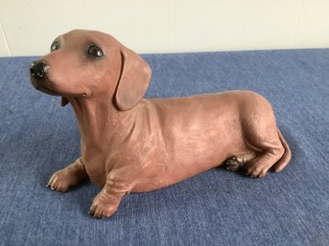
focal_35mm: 31
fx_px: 295
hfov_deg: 58.4
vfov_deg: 45.4
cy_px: 123
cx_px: 164
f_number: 2.4
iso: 250
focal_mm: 3.3
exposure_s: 1/60
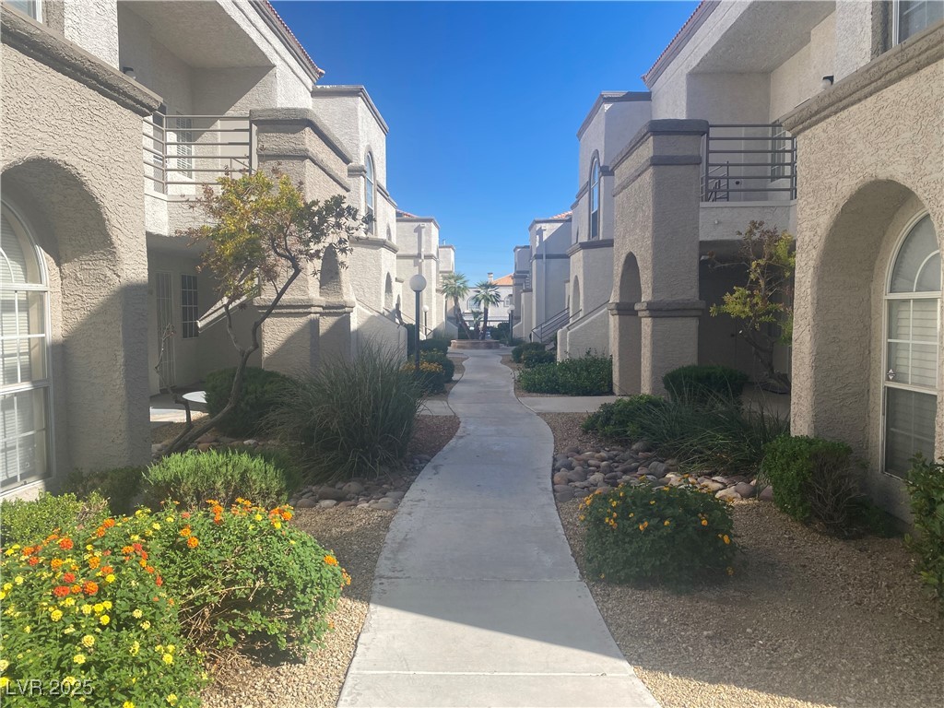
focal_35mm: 26
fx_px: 709
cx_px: 472
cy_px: 354
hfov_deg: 67.3
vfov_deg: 53.1
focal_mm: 4.25
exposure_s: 1/2513
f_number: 1.8
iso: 32
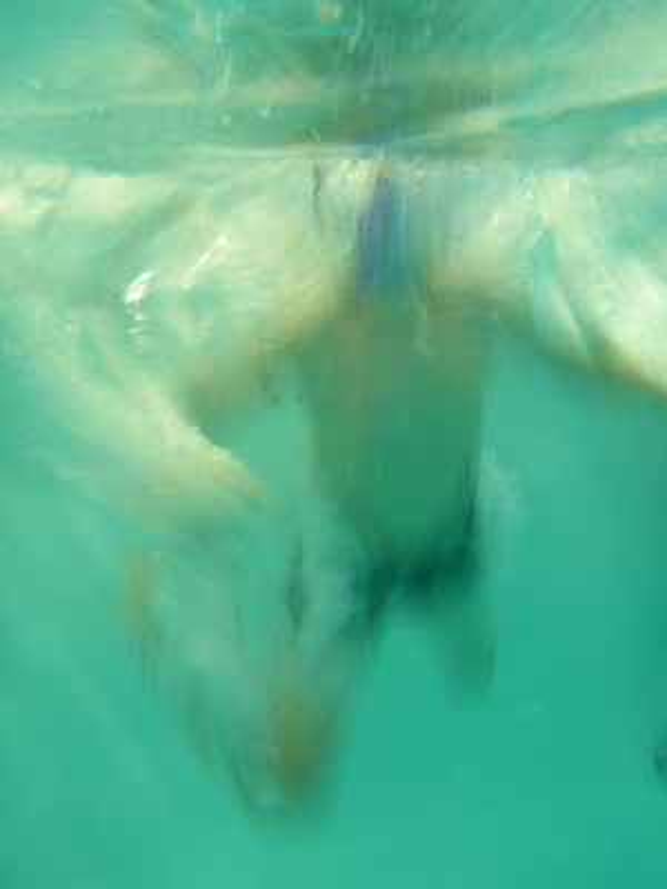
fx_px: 719
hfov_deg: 49.7
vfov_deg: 63.4
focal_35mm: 28
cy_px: 444
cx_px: 334
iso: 400
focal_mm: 4.9
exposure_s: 1/15
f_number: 3.3
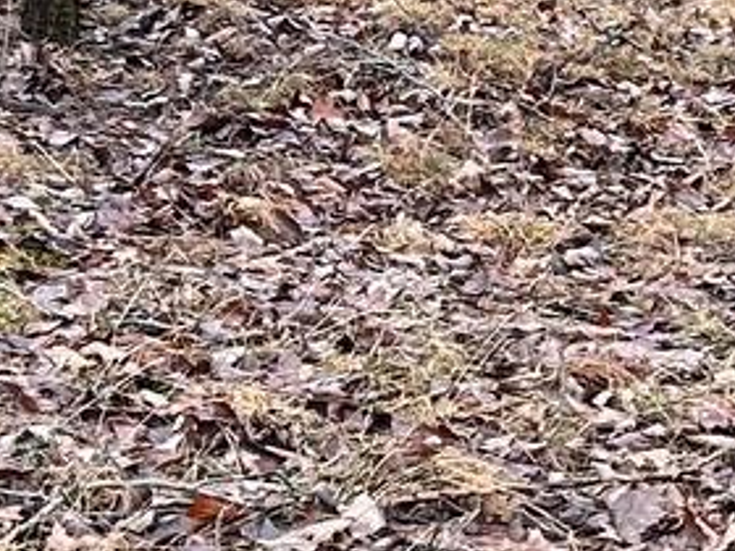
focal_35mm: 190
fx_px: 4034
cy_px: 142
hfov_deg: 9.9
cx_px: 1281
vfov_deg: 7.8
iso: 32
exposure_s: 1/126
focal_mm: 5.7
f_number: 1.5
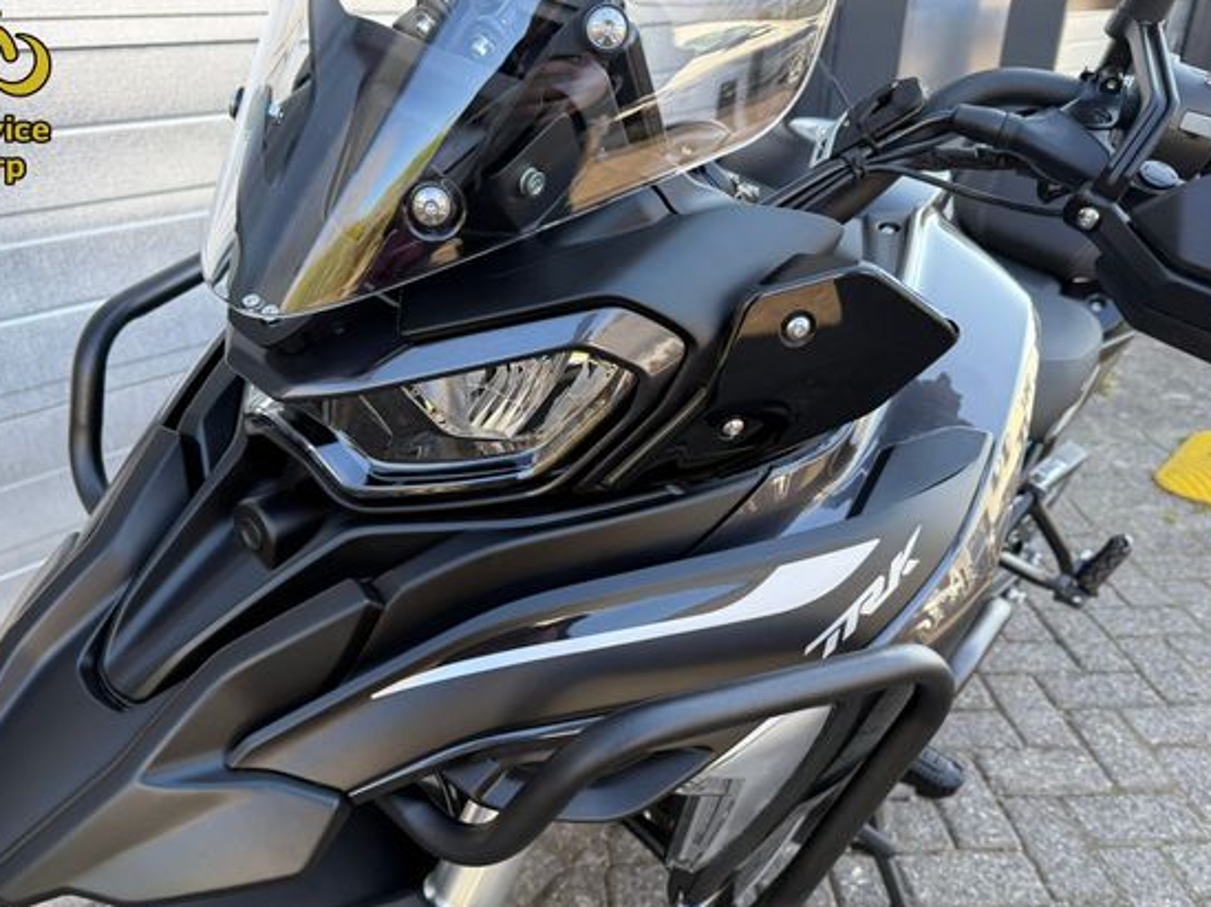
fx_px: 979
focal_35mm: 28
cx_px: 534
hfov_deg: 63.3
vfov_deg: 49.6
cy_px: 514
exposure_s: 1/288
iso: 100
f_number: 1.78
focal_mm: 6.76
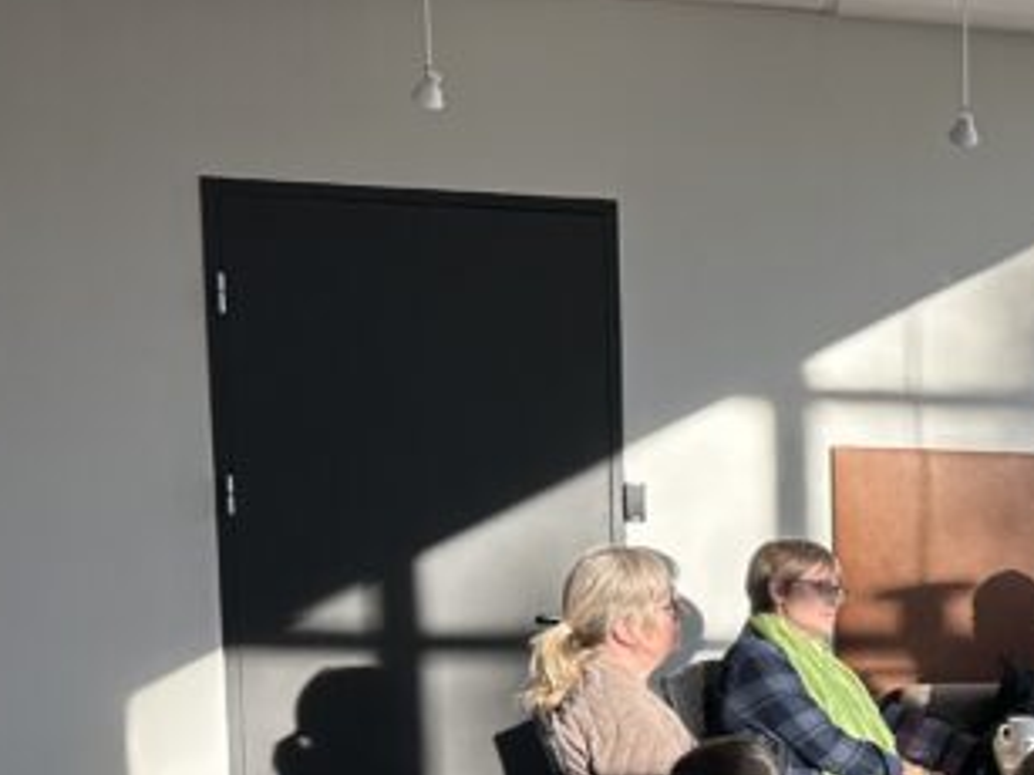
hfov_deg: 21.0
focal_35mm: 80
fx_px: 2389
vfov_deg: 18.0
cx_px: 1516
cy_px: 778
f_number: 1.78
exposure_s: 1/217
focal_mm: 6.86
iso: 64
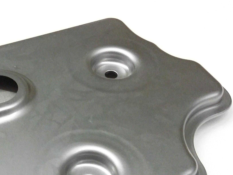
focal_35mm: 64
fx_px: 431
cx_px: 33
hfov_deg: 29.3
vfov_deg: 22.4
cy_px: 156
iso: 400
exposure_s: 1/15
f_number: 2.4
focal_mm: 3.4
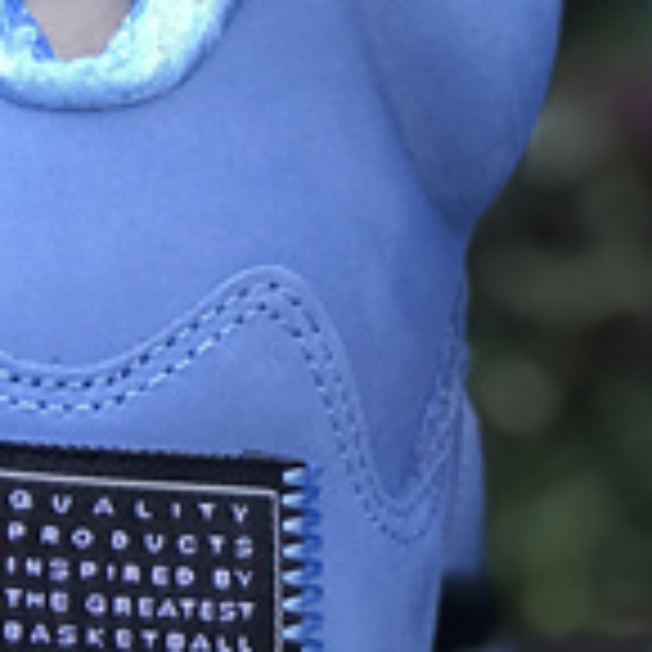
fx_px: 5498
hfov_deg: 6.8
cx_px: 603
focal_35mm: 258
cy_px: 357
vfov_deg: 6.8
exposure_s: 1/50
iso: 20
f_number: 2.8
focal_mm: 6.6
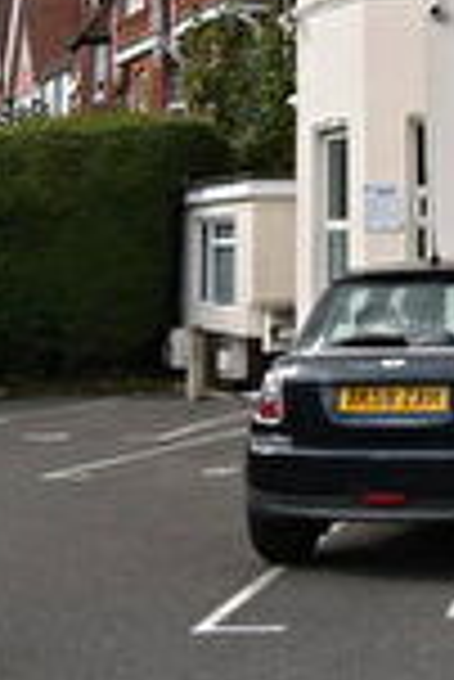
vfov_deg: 21.6
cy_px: -29
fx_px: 1704
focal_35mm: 90
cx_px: 611
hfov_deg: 14.5
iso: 800
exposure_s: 1/500
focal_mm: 13
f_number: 11
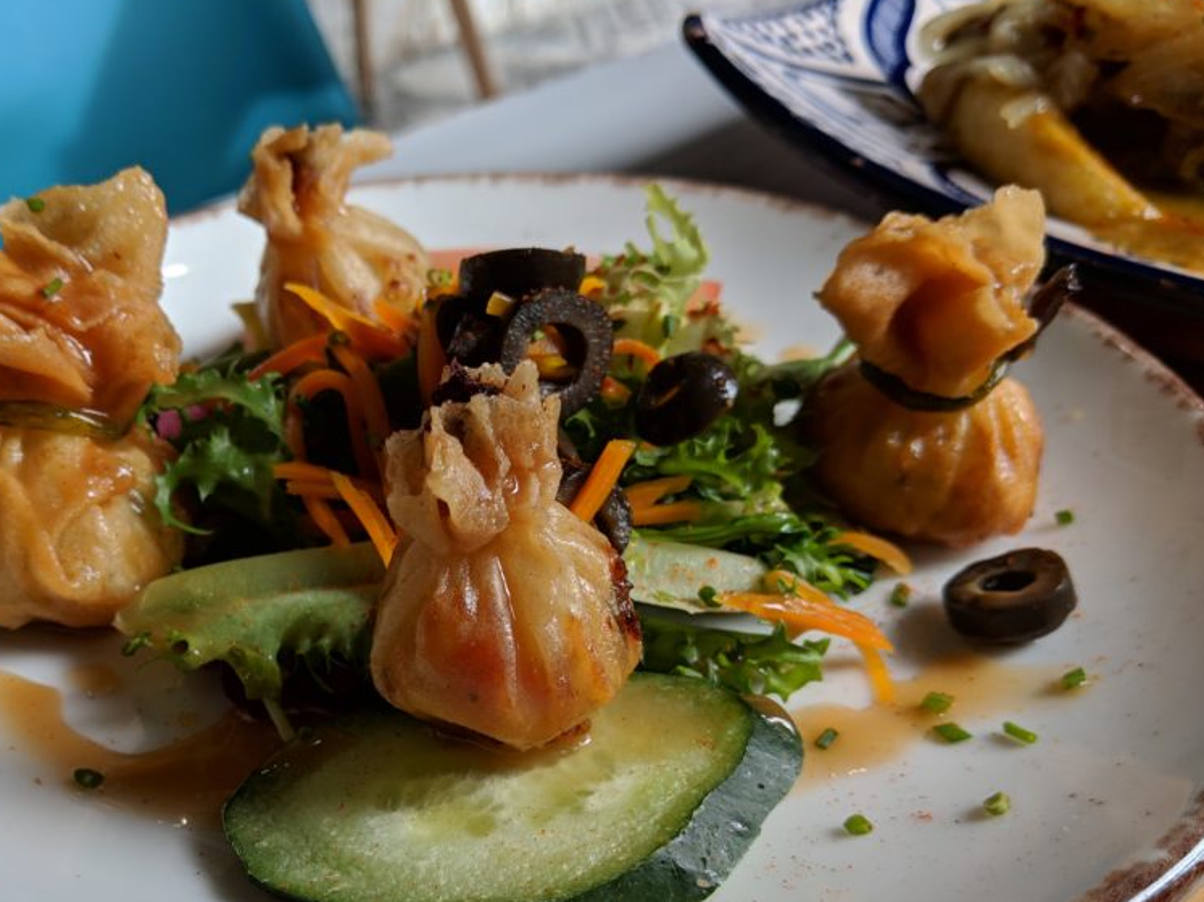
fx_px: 1287
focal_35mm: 37
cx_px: 442
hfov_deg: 49.6
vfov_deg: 38.4
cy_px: 572
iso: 50
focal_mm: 4.44
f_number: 1.8
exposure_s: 1/282
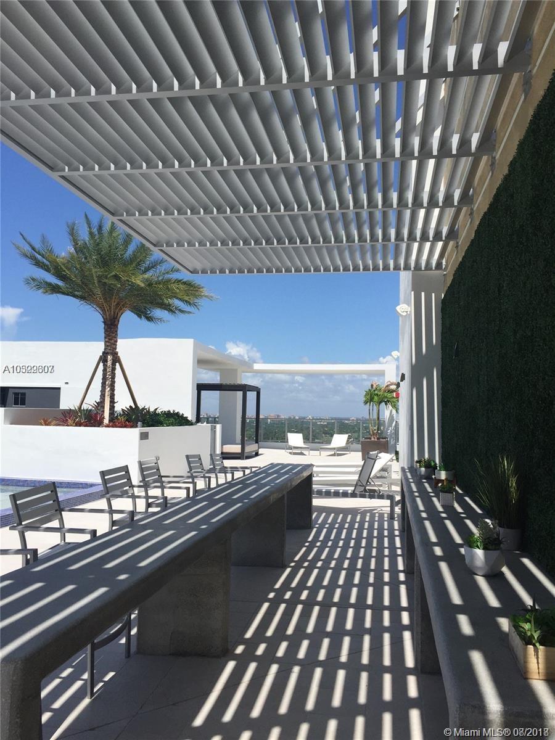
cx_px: 278
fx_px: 620
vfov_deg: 61.7
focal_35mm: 29
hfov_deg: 48.2
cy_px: 370
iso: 32
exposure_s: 1/3597
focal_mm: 4.15
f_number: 2.2
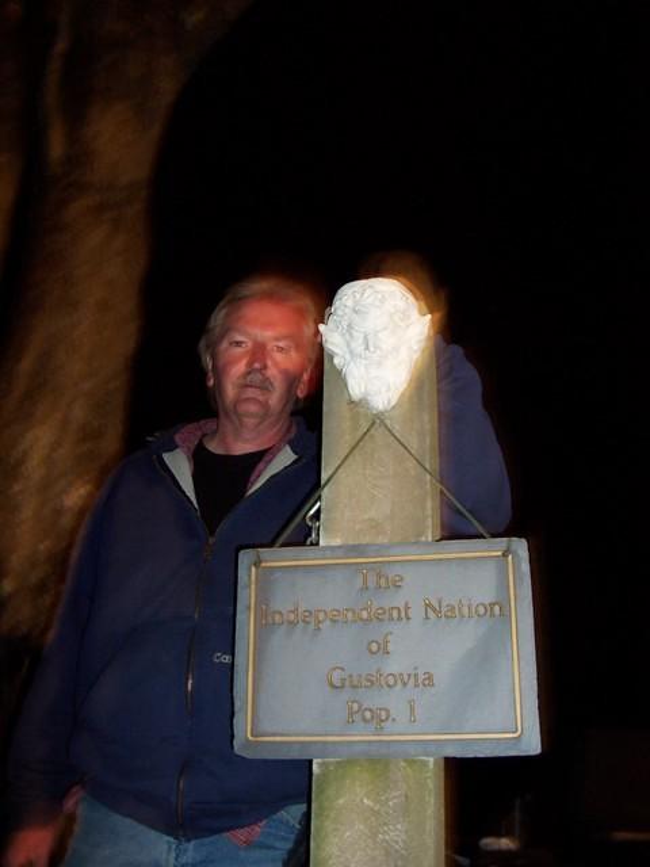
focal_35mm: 37
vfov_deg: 50.1
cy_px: 434
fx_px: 926
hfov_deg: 38.7
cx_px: 325
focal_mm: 5.6
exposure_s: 1/2
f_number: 2.8
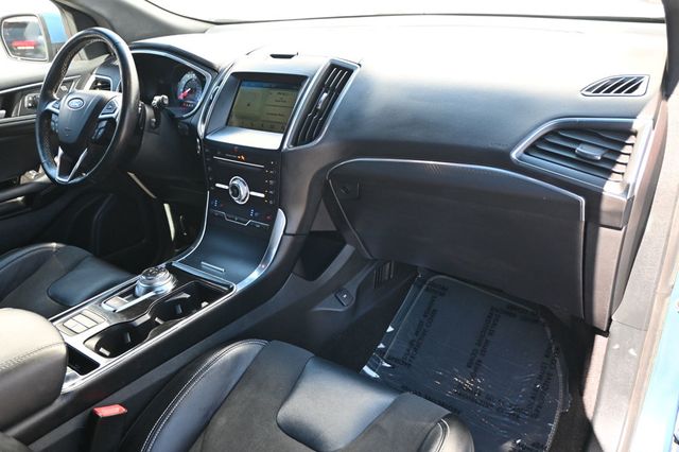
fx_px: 537
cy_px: 226
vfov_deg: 45.6
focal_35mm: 28
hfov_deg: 64.6
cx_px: 340
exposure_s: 1/125
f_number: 3.8
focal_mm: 19
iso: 640
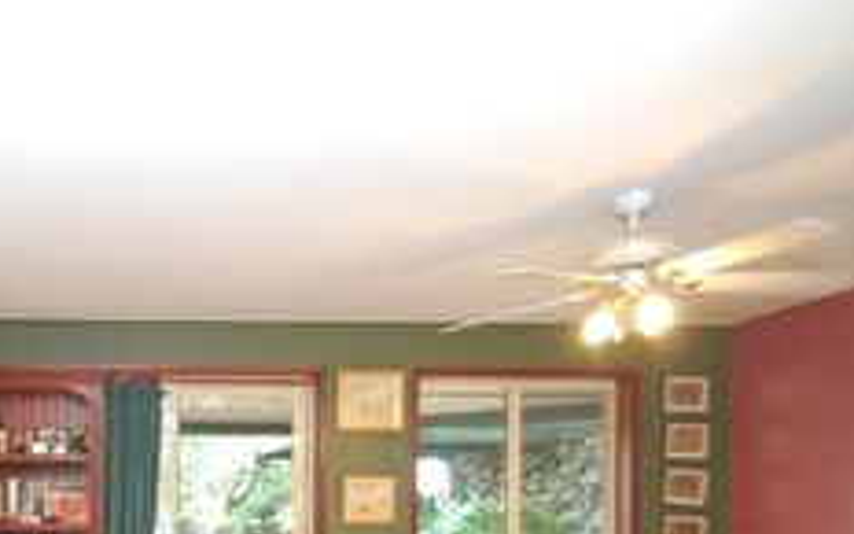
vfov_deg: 37.4
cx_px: 96
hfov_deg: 54.0
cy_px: 499
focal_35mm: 31
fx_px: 722
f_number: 4
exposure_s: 1/60
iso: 1250
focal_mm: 10
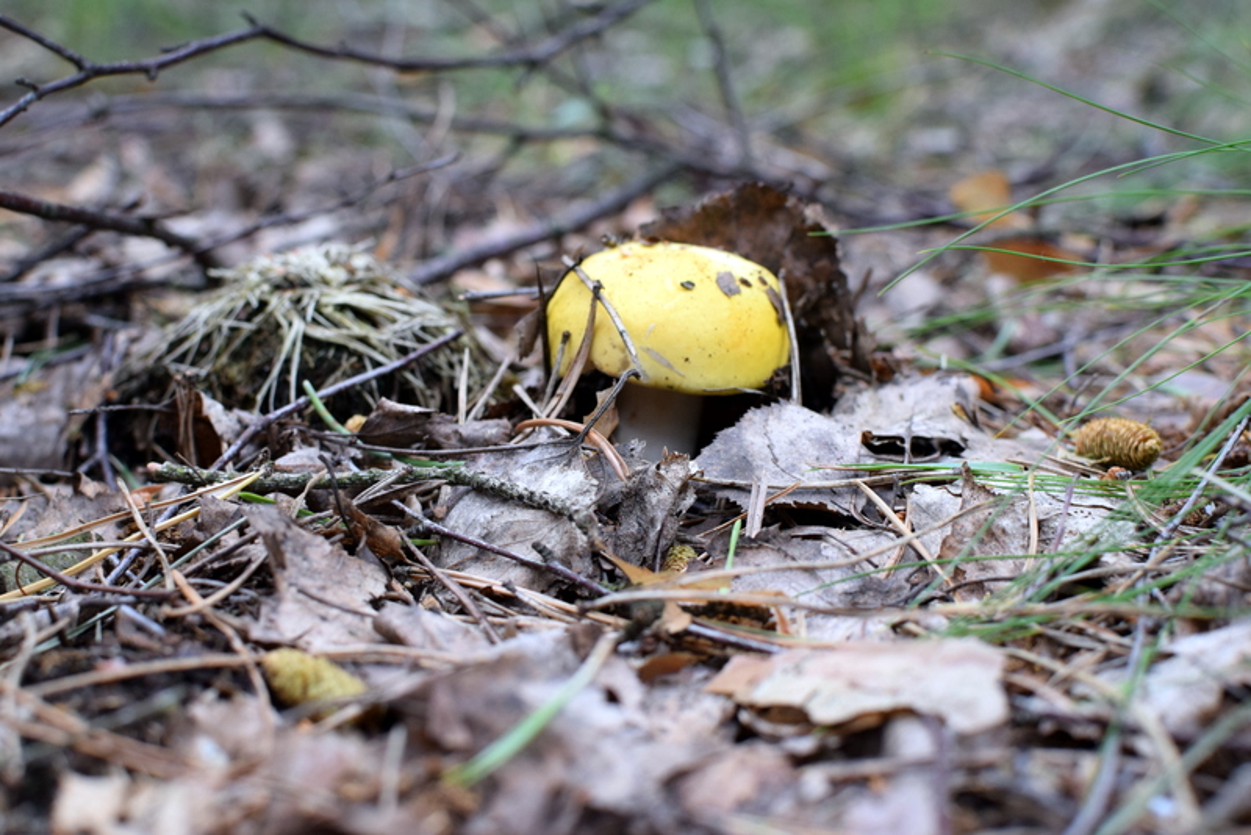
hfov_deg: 37.8
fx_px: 1825
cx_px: 626
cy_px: 418
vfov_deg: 25.8
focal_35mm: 52
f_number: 5.6
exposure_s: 1/125
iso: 720
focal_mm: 35
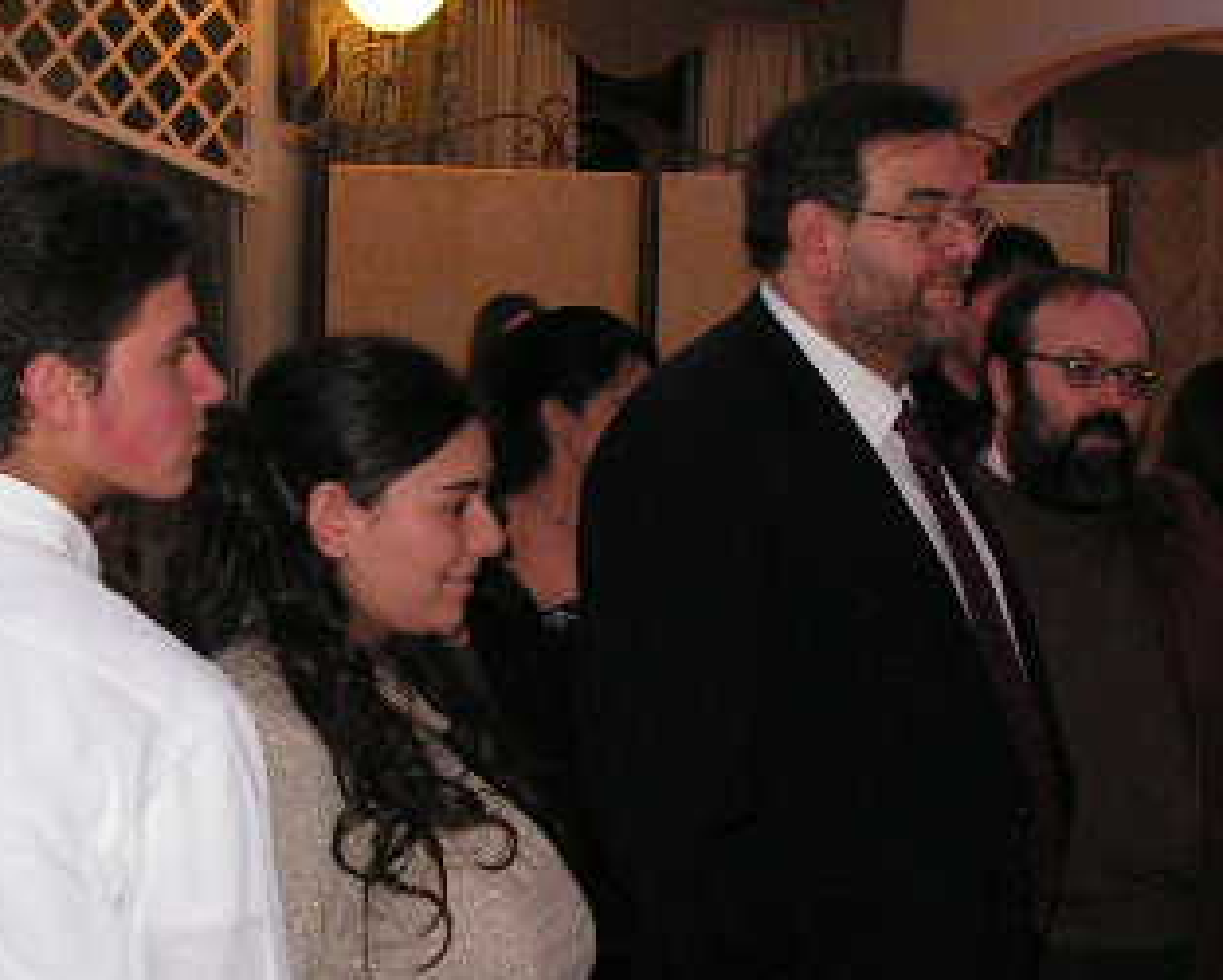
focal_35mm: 88
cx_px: 725
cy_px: 557
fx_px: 3187
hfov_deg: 21.7
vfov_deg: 17.5
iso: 200
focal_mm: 7.4
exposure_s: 1/40
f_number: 3.2
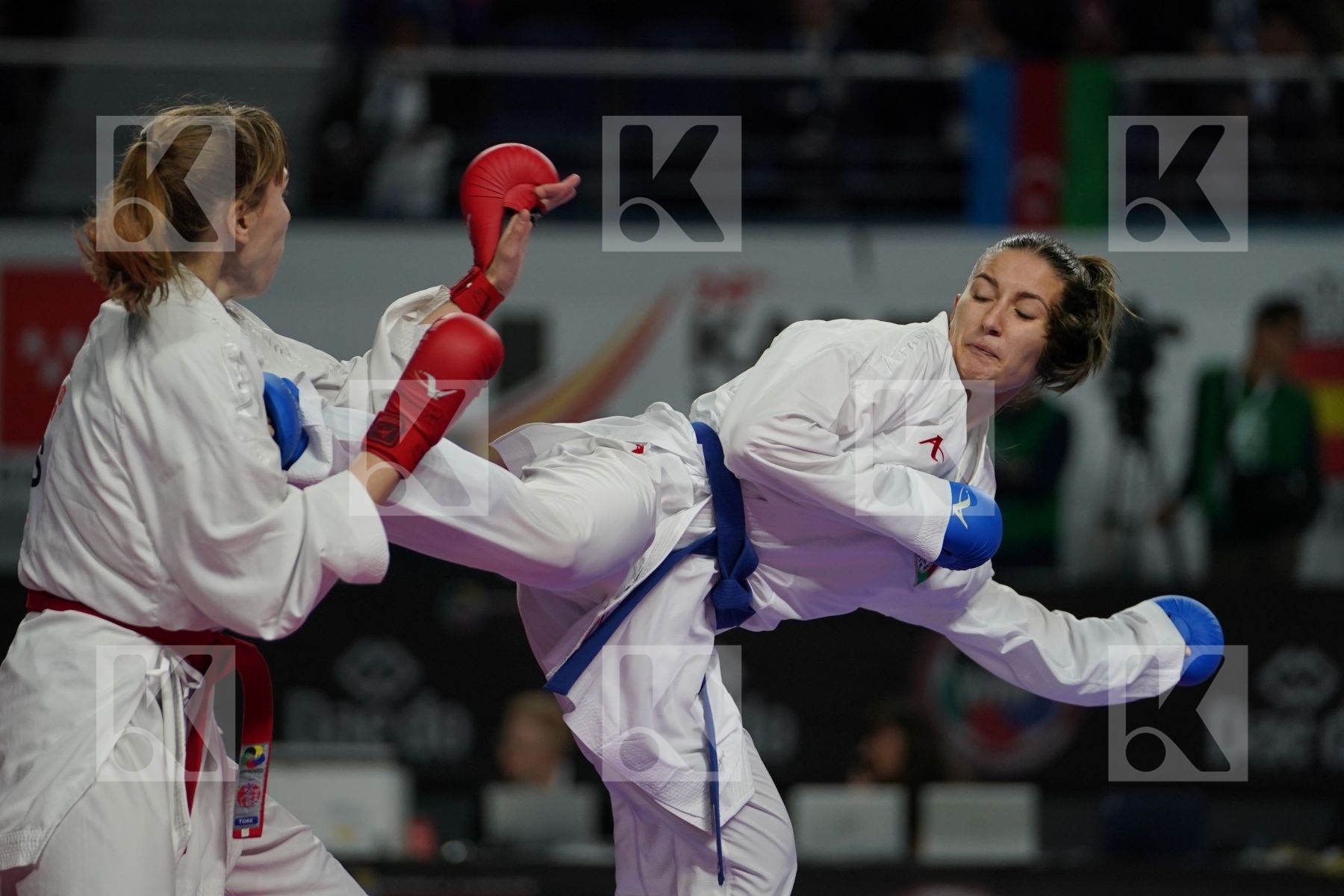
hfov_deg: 8.3
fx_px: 9221
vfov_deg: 5.6
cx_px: 672
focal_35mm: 247
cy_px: 448
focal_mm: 165
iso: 1000
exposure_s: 1/1000
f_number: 2.8
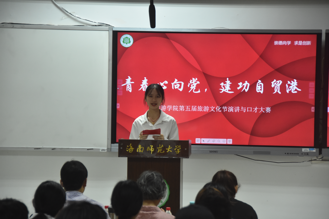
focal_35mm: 168
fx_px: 1536
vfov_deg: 8.2
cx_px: 164
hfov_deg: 12.2
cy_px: 110
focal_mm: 112
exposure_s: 1/90
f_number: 5.6
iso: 1600
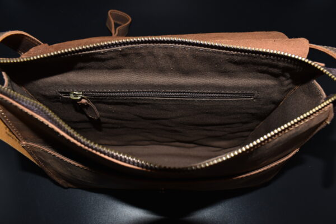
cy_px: 112
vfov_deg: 47.9
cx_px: 168
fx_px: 252
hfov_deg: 67.4
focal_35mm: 27
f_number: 8
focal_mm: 18
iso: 100
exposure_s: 1/60
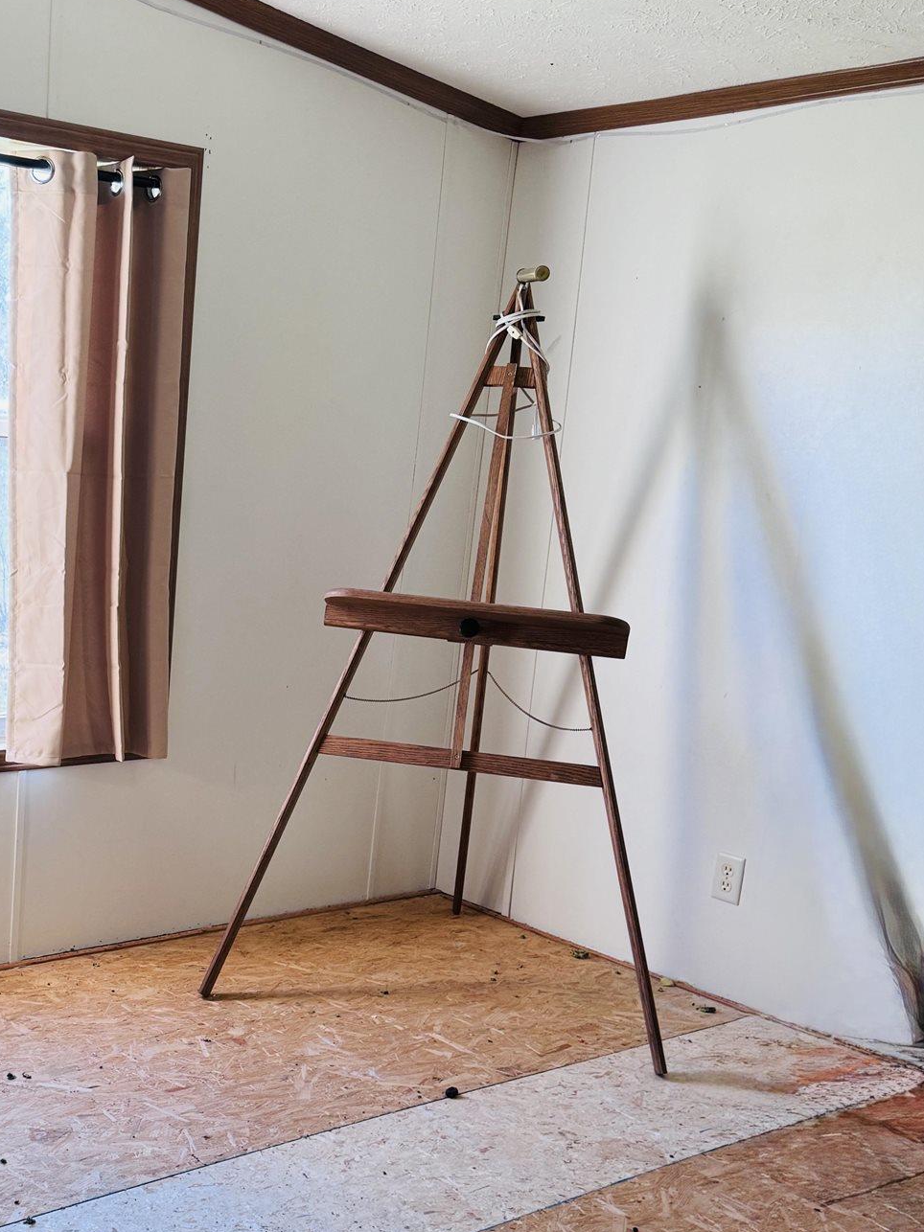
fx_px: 1531
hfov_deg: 32.3
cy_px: 738
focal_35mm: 43
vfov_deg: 43.6
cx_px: 133
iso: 125
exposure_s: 1/60
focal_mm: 6.76
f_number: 1.78
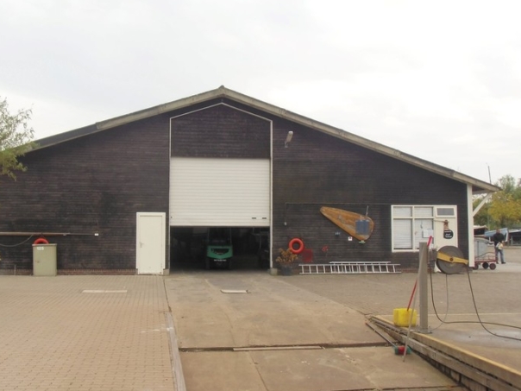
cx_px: 226
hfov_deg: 52.5
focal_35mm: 35
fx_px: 527
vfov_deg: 40.7
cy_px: 208
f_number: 3.5
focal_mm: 5.36
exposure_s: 1/125
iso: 64
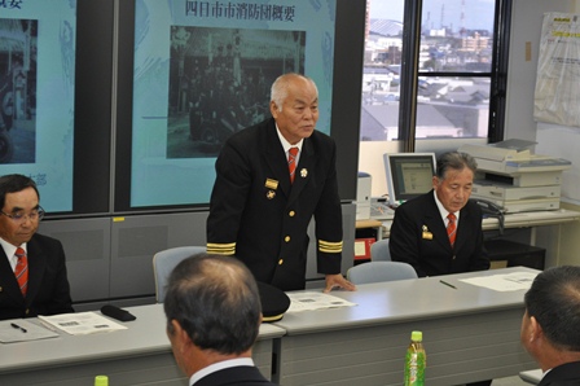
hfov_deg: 24.6
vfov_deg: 16.5
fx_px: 1328
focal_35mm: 82
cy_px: 193
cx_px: 290
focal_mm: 55
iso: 800
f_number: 5.6
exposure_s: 1/125
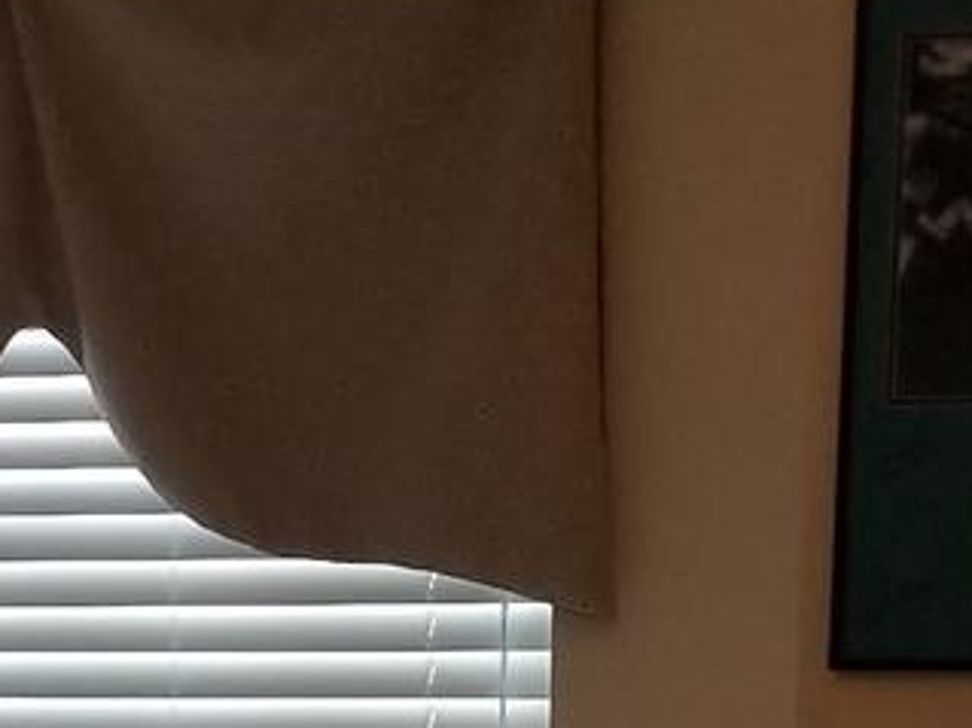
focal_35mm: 167
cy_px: 1715
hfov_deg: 11.8
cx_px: 207
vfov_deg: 8.2
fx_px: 4688
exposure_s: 1/60
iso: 100
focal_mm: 4.25
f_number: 1.7
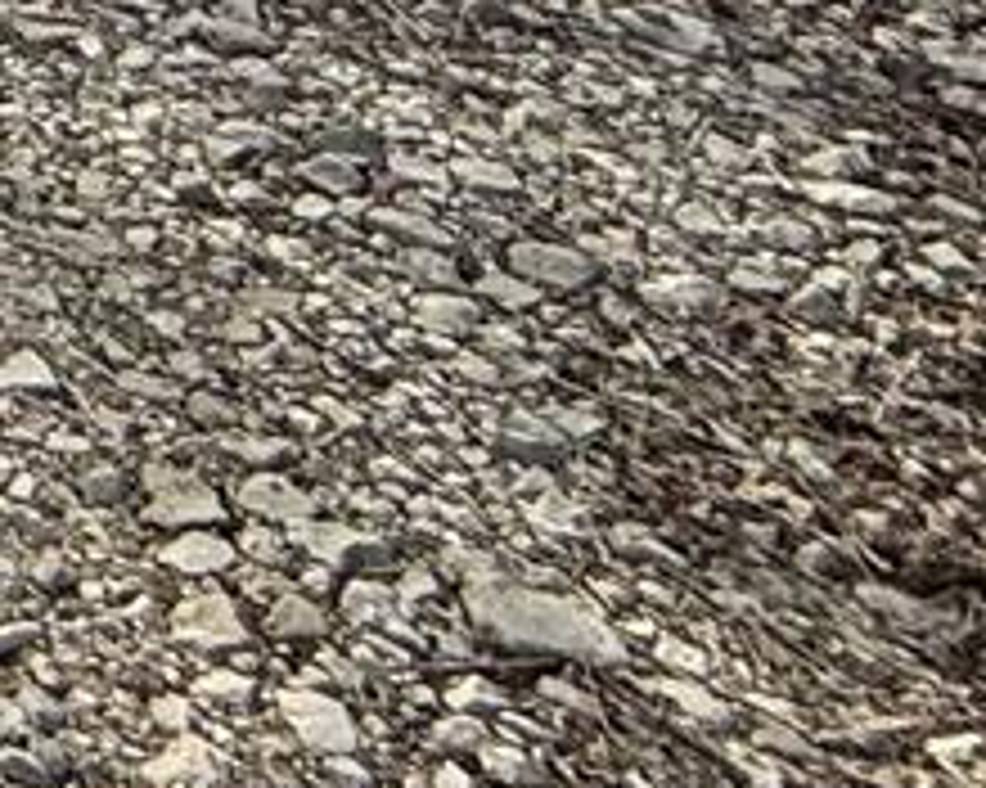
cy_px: -1702
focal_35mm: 100
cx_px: -2166
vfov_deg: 10.2
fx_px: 2917
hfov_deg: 10.6
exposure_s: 1/2024
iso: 64
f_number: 2.2
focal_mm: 2.22
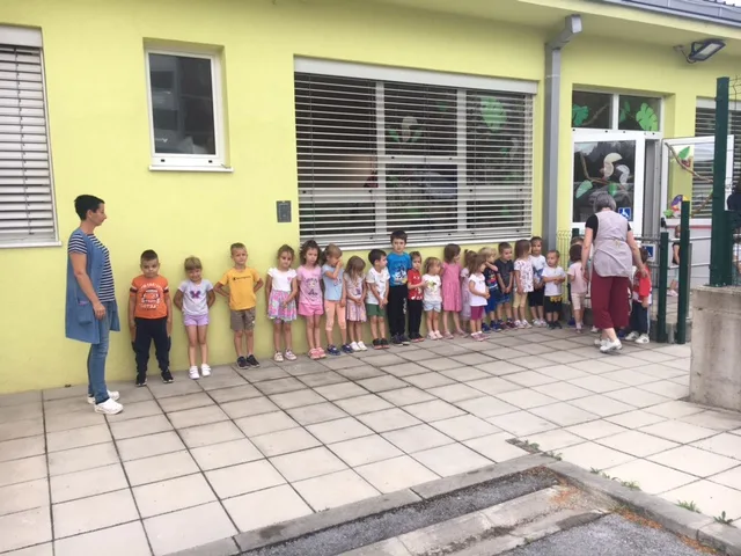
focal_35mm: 29
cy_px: 278
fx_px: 621
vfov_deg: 48.2
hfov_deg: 61.7
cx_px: 370
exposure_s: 1/100
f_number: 2.2
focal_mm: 4.15
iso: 25
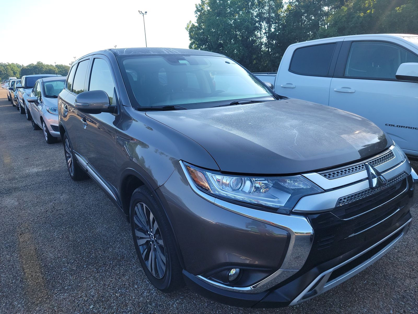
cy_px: 157
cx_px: 209
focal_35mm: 24
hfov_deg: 71.6
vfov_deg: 56.8
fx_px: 290
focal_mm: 6.7
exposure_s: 1/229
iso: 50
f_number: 1.8
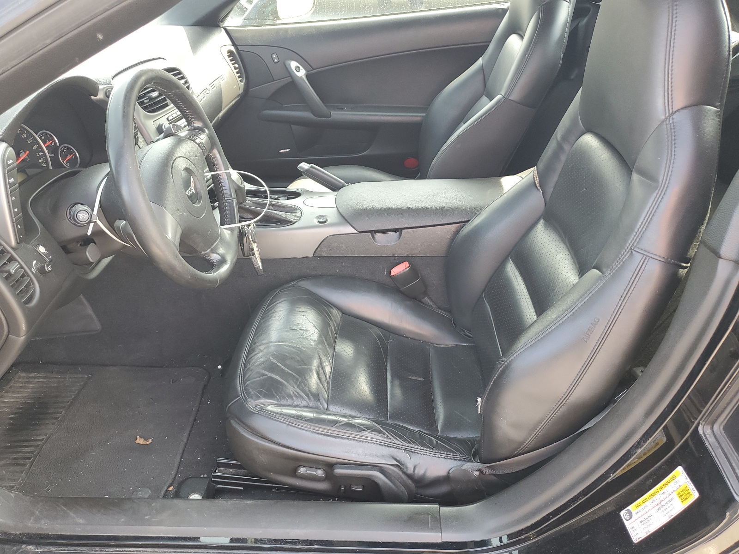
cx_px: 370
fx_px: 555
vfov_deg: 53.1
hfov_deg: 67.3
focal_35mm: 26
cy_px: 277
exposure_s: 1/120
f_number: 1.5
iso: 67
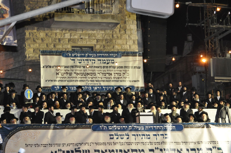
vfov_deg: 14.0
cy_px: 76
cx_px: 116
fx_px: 625
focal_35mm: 98
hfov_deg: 21.0
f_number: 5.6
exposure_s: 1/60
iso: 2000
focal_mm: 65
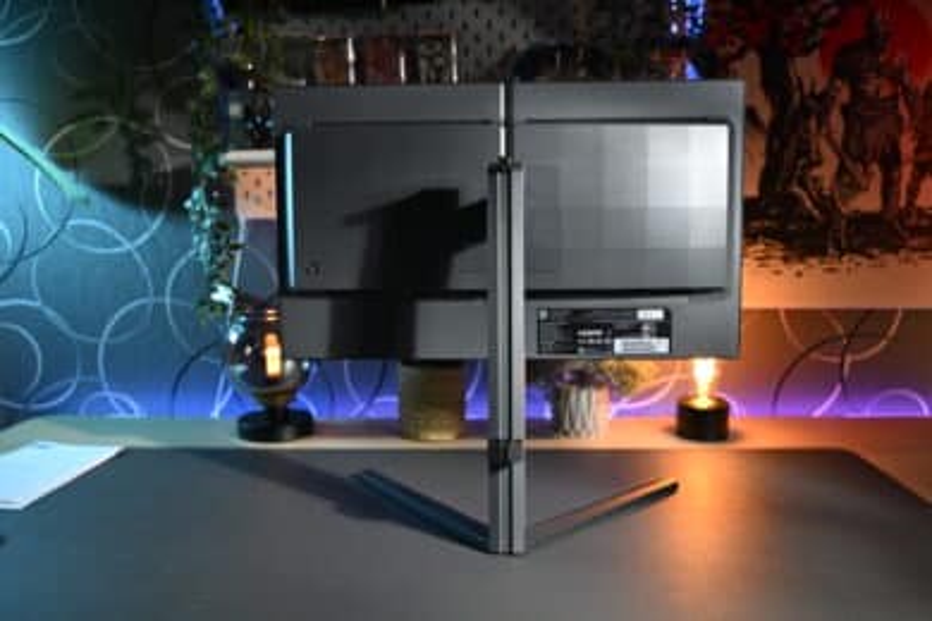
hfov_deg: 61.1
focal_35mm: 30
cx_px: 466
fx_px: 790
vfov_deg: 43.0
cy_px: 310
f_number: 2.8
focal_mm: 30.5
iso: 320
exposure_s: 1/100
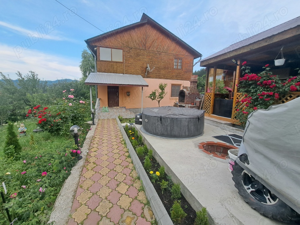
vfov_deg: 89.9
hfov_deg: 106.2
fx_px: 113
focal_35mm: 13
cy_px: 112
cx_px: 150
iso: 50
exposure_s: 1/308
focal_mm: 1.74
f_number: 2.2
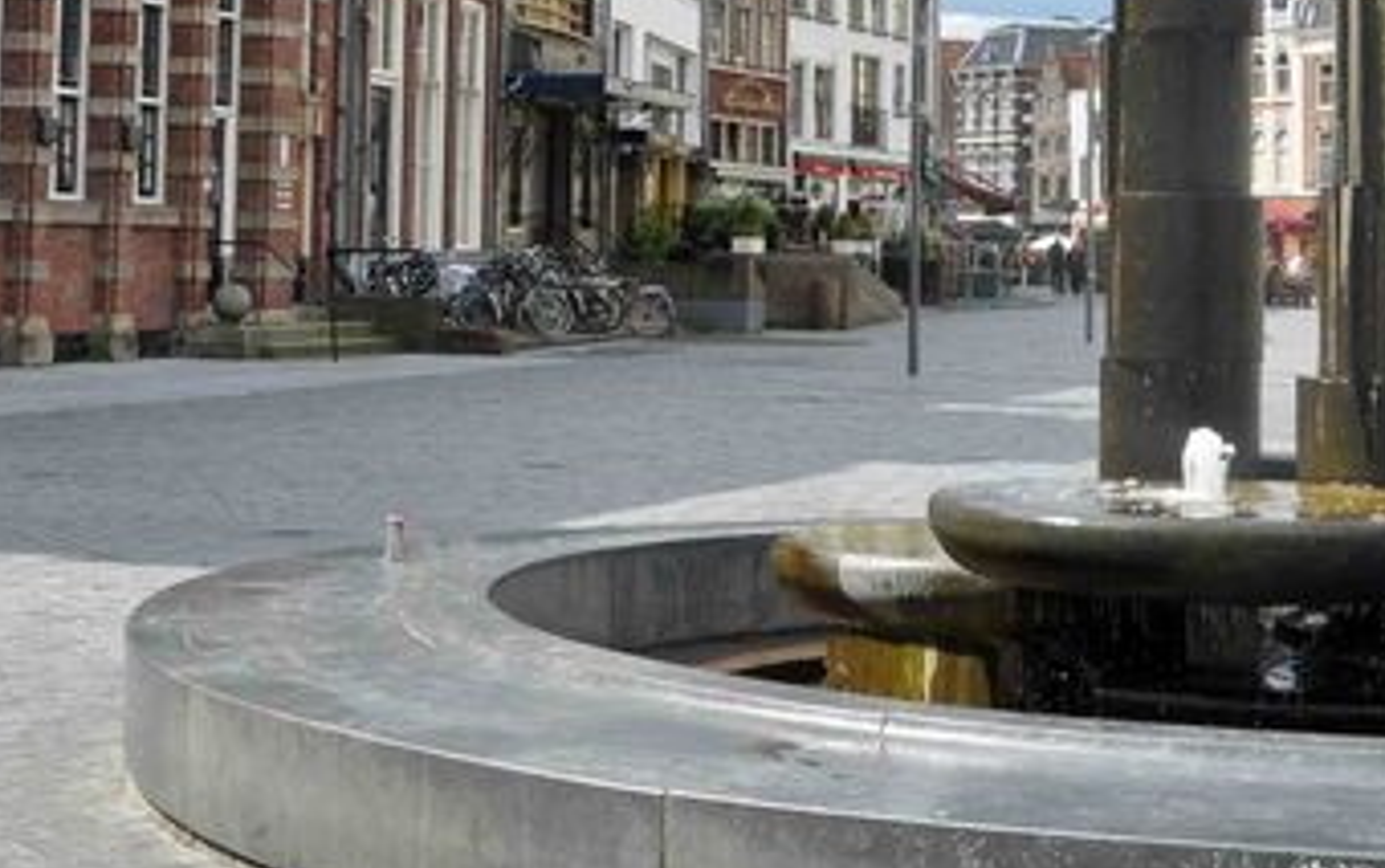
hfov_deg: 26.1
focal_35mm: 79
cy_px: -88
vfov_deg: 16.1
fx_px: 2984
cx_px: 631
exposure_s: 1/125
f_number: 11
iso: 200
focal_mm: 22
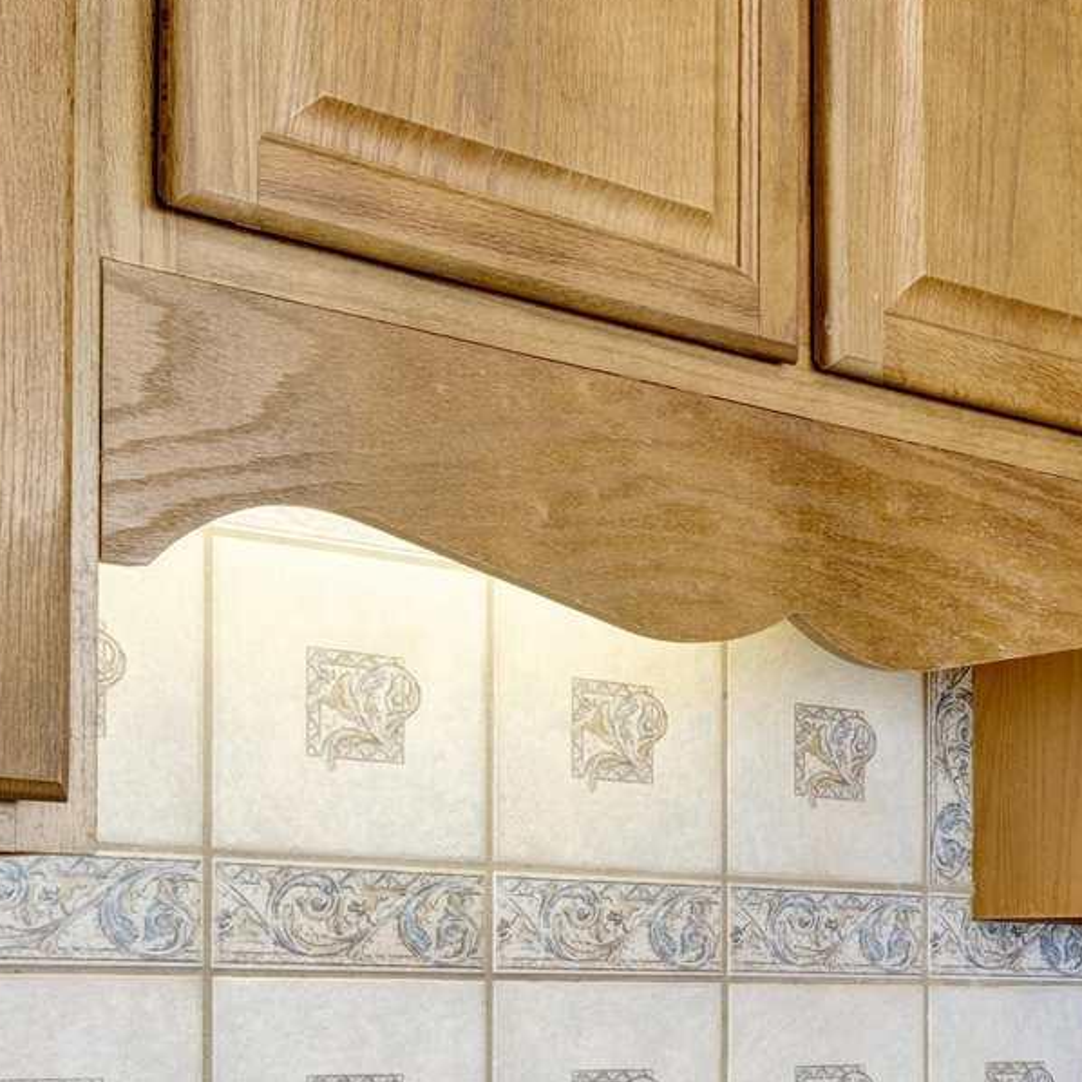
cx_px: 1766
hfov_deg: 17.9
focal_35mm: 83
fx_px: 2935
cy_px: 972
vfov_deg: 20.5
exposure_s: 1/5
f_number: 11
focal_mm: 19
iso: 400
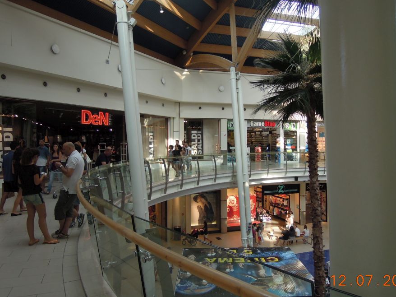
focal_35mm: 28
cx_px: 209
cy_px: 144
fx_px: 320
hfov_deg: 63.4
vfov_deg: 49.7
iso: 160
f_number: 2.2
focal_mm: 4.3
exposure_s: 1/320
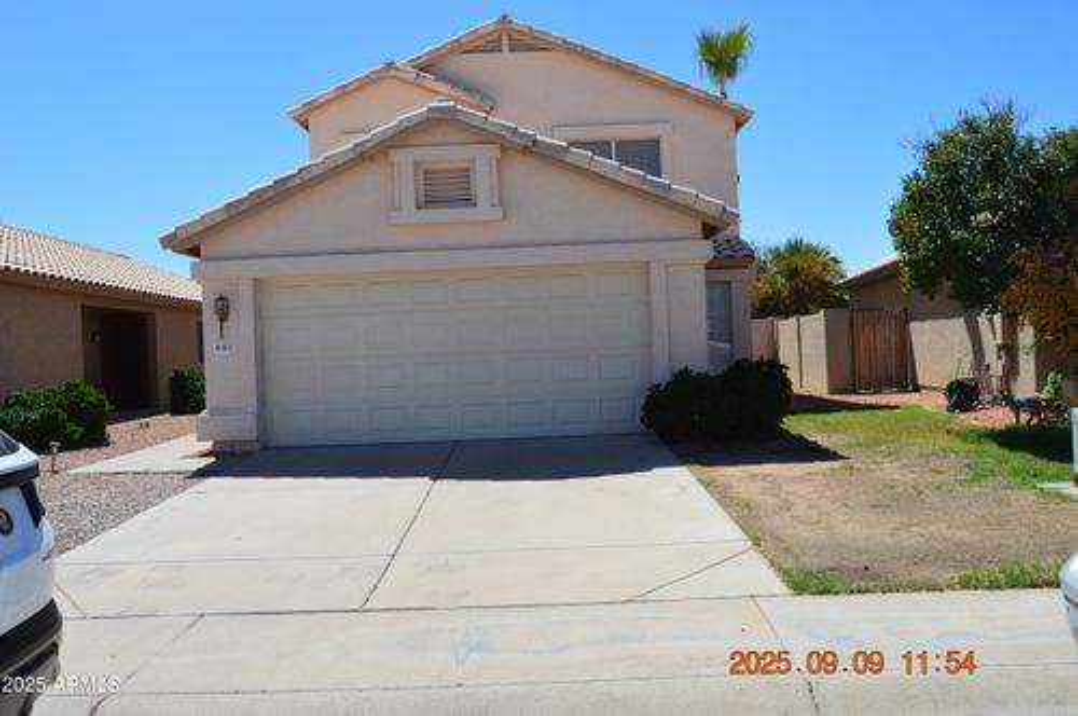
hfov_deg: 64.6
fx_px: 852
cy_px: 358
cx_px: 539
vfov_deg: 45.6
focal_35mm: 28
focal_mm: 19
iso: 360
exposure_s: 1/500
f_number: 11
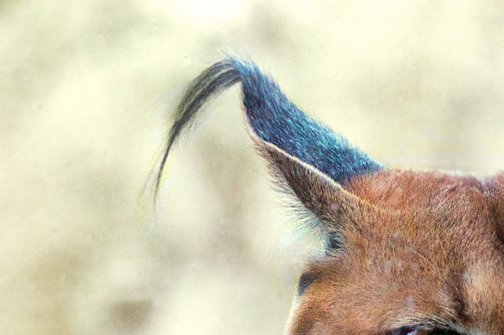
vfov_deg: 2.6
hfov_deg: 3.9
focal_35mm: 522
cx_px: 543
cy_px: 363
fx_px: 7304
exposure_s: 1/400
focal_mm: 150
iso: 3200
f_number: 5
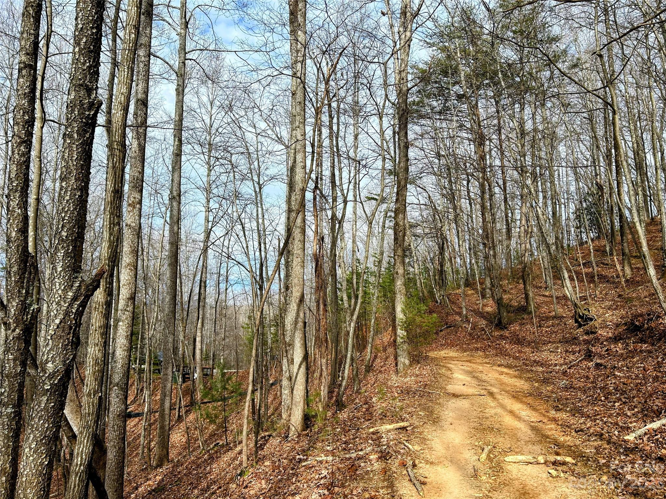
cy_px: 250
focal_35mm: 26
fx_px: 500
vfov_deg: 53.1
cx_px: 333
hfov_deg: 67.3
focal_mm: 5.7
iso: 50
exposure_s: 1/2762
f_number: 1.5
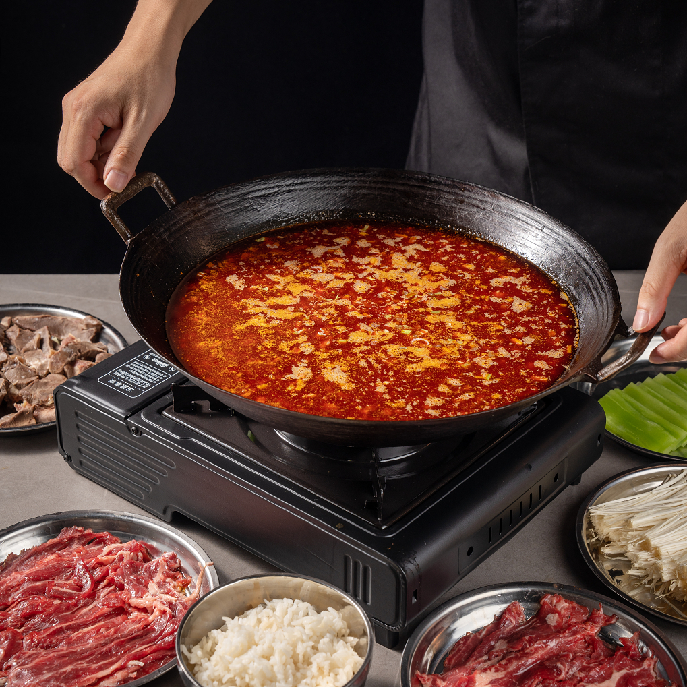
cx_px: 344
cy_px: 344
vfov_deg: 23.7
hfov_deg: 23.7
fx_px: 1639
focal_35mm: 73
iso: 125
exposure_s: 1/125
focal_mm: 57
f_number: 8
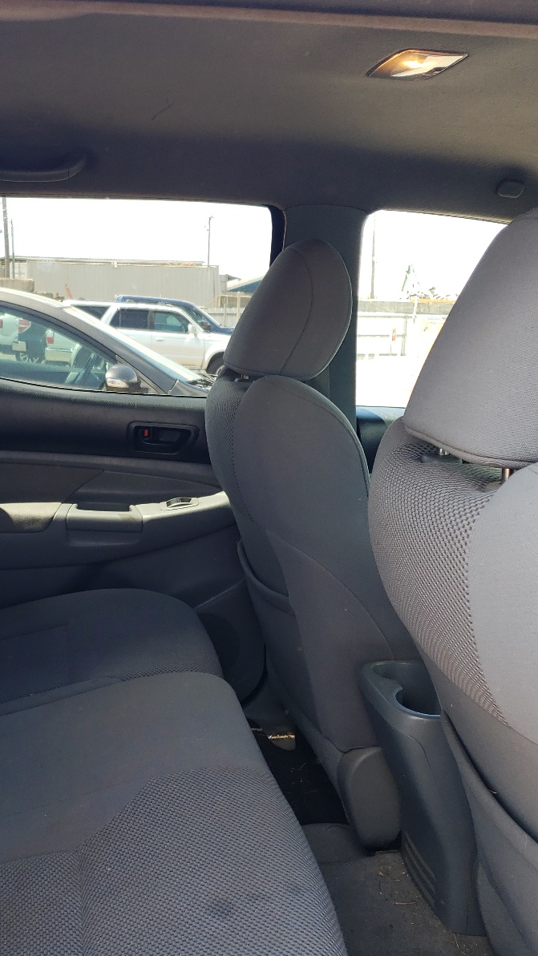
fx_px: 964
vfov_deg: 52.8
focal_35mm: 38
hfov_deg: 30.5
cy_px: 479
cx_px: 114
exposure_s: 1/294
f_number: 1.5
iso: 50
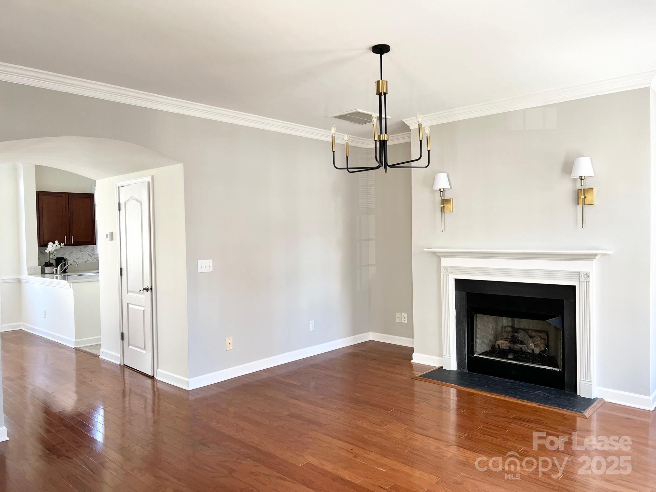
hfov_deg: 67.3
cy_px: 246
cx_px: 328
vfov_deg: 53.1
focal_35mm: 26
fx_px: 493
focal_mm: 5.7
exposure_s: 1/121
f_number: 1.5
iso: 80
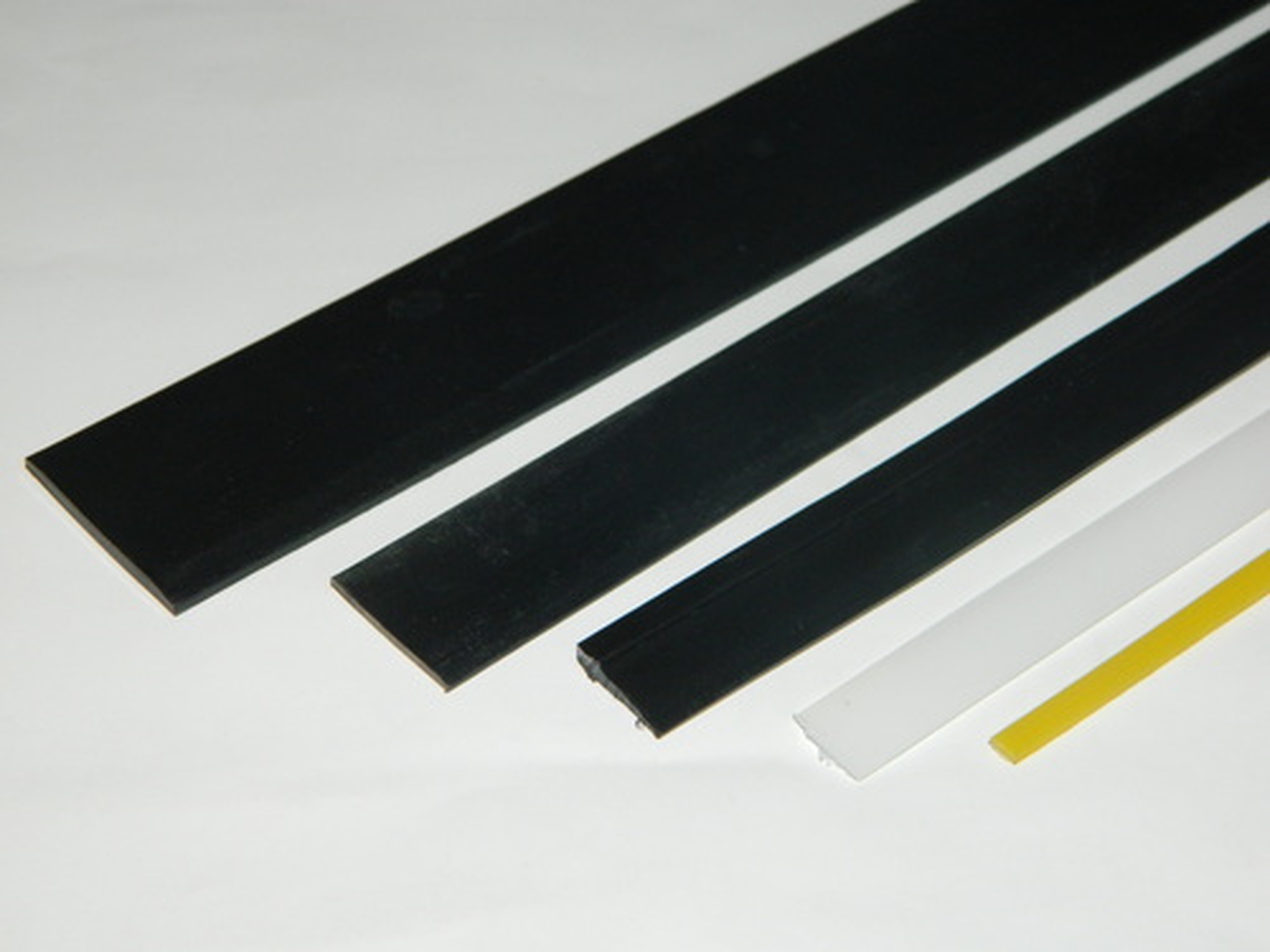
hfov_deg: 23.3
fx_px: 3082
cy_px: 476
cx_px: 635
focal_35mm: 84
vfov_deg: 17.6
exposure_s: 1/50
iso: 200
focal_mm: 15.1
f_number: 4.2
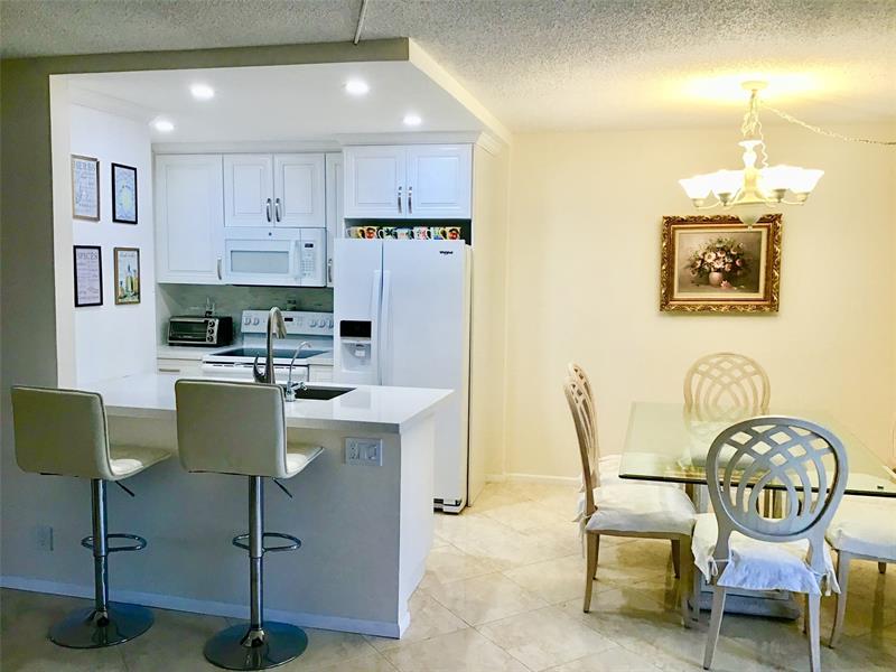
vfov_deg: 45.4
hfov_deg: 58.4
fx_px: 802
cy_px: 336
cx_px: 448
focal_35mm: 31
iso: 32
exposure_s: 1/30
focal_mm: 3.3
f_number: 2.4
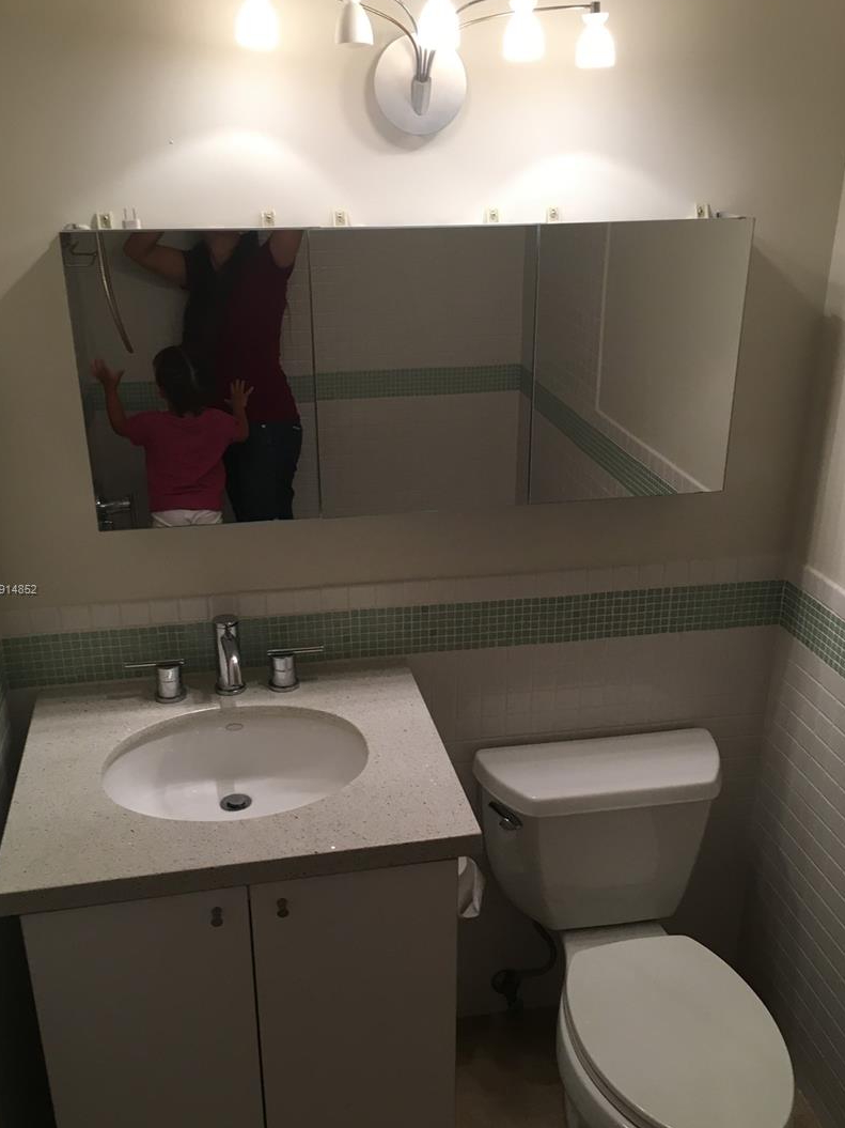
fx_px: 1074
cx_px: 423
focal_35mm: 33
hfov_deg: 42.9
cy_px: 590
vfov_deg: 55.3
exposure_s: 1/30
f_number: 2.2
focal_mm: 4.15
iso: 50
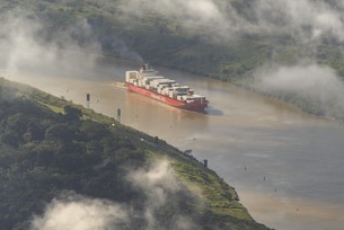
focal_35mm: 275
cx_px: 232
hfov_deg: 7.5
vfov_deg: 5.0
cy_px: 97
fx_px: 2630
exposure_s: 1/800
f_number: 8
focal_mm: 200
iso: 200
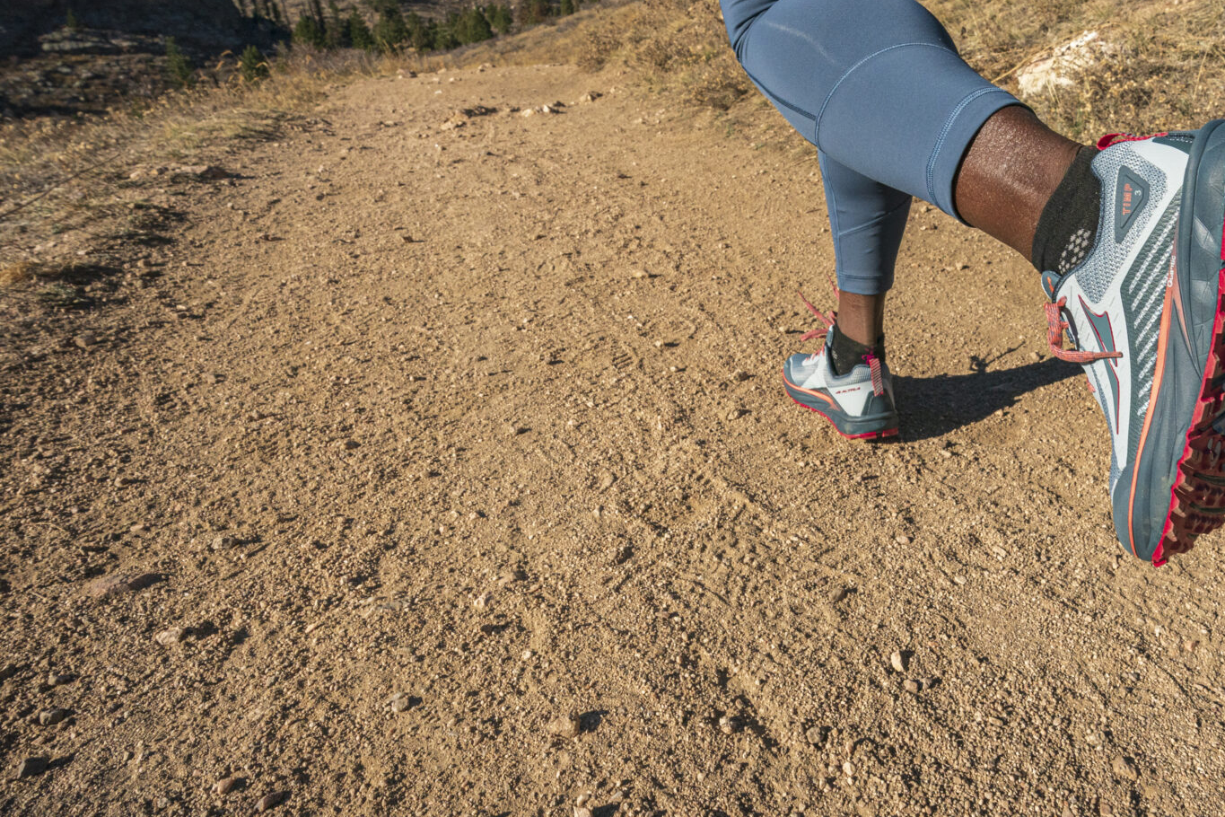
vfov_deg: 53.0
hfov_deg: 70.7
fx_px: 817
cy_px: 363
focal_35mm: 24
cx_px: 854
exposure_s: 1/2500
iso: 1000
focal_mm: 16
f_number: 11
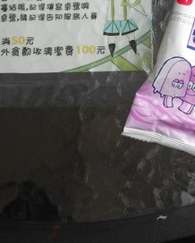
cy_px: 45
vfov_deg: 32.5
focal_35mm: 56
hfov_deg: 27.0
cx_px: 131
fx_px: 404
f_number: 3.2
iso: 80
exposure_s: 1/80
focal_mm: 4.6
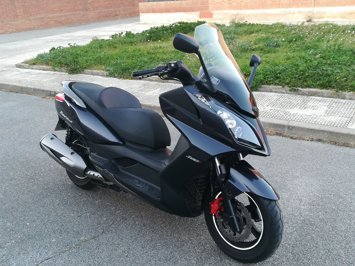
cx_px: 178
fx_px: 338
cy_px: 133
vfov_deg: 42.9
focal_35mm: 33
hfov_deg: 55.4
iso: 100
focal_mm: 3.83
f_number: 2.2
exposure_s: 1/33.3
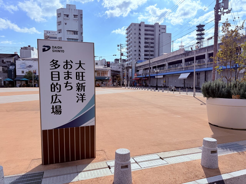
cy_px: 92
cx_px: 123
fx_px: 171
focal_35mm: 24
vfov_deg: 56.8
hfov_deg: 71.6
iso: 100
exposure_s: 1/11905
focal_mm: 6.76
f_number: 1.78
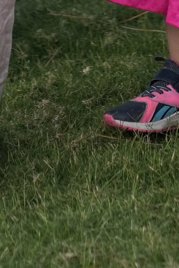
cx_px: 172
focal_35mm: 477
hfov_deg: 2.9
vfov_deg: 4.2
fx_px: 3556
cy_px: -460
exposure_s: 1/1000
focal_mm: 85
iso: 640
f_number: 1.8
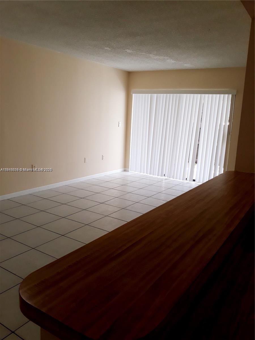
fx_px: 275
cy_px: 170
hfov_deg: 49.7
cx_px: 128
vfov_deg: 63.4
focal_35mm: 28
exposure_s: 1/60
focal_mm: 3.7
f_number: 1.7
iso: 40
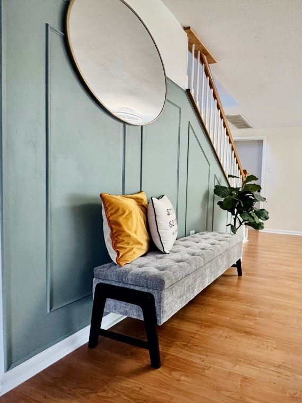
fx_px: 221
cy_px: 204
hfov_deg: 61.1
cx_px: 255
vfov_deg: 84.7
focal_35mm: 19
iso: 320
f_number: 2.2
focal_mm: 2.22
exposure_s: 1/99
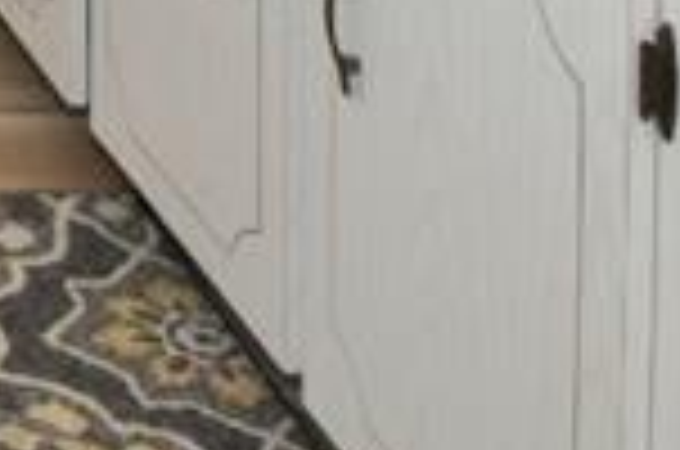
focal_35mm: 102
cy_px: -940
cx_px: -955
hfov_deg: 14.0
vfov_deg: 9.8
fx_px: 1923
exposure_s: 1/161
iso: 400
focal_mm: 10
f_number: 6.3
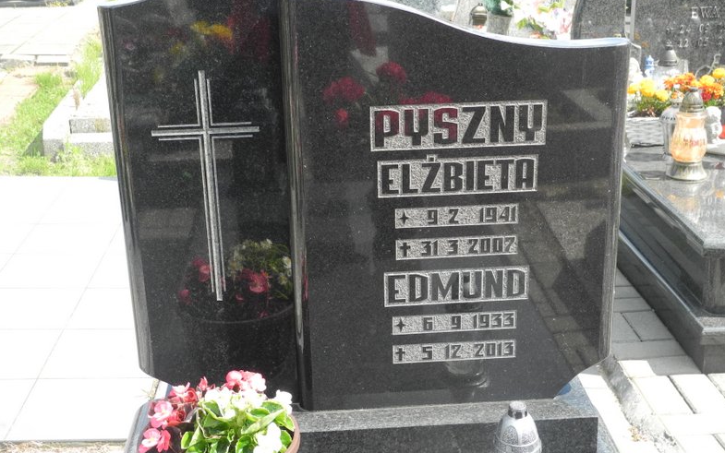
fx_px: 1067
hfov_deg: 37.5
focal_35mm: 54
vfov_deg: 24.0
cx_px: 361
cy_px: 213
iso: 100
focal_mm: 10.7
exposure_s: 1/250
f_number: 3.5
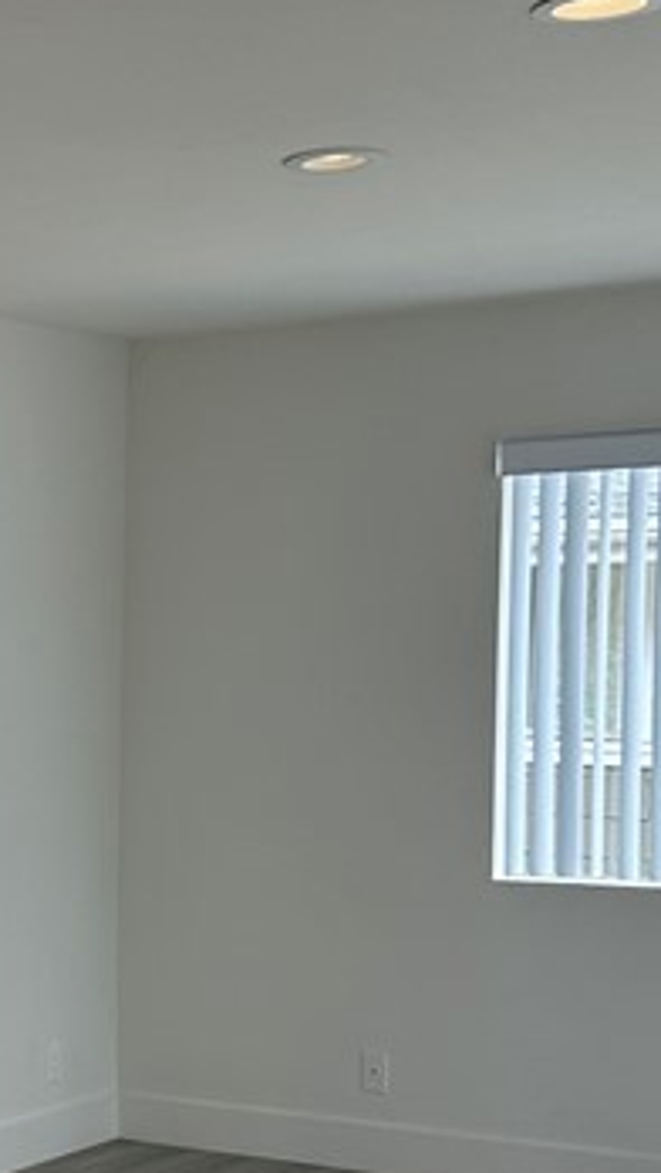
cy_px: 900
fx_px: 2397
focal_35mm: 77
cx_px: -307
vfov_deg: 27.1
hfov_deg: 14.7
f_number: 1.78
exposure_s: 1/331
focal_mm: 6.86
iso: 80
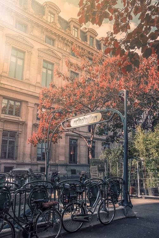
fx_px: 212
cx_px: 80
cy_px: 119
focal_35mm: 32
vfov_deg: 58.7
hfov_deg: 41.2
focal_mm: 32
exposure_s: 1/15
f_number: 11
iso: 64
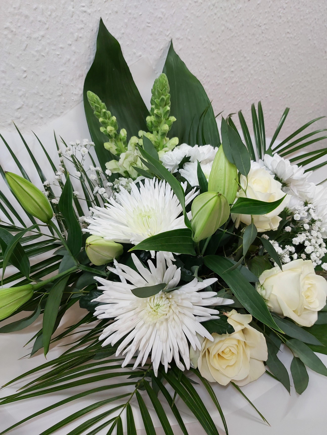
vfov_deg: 67.3
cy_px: 218
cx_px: 164
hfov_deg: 53.1
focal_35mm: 26
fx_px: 327
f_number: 1.7
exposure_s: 1/50
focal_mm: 3.92
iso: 80
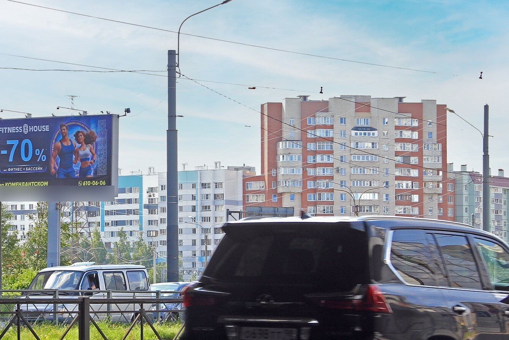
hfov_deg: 7.7
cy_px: 234
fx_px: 3775
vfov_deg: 5.1
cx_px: 252
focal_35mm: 267
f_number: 7.1
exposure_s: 1/250
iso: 320
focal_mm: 44
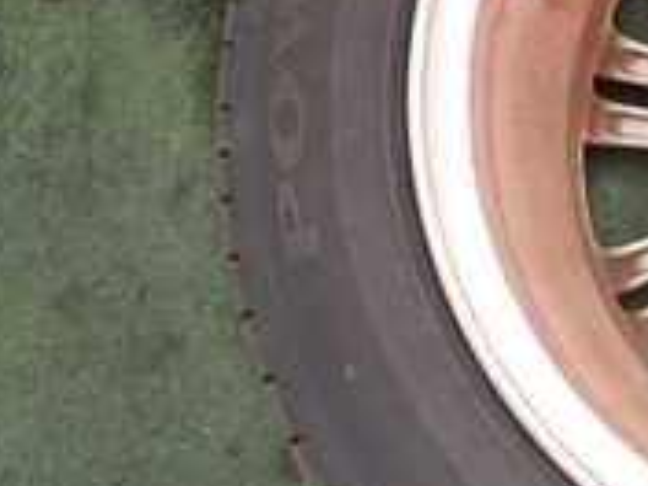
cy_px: 133
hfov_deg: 20.0
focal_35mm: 85
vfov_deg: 17.3
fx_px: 1591
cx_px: 961
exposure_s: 1/50
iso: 200
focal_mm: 4.5
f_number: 2
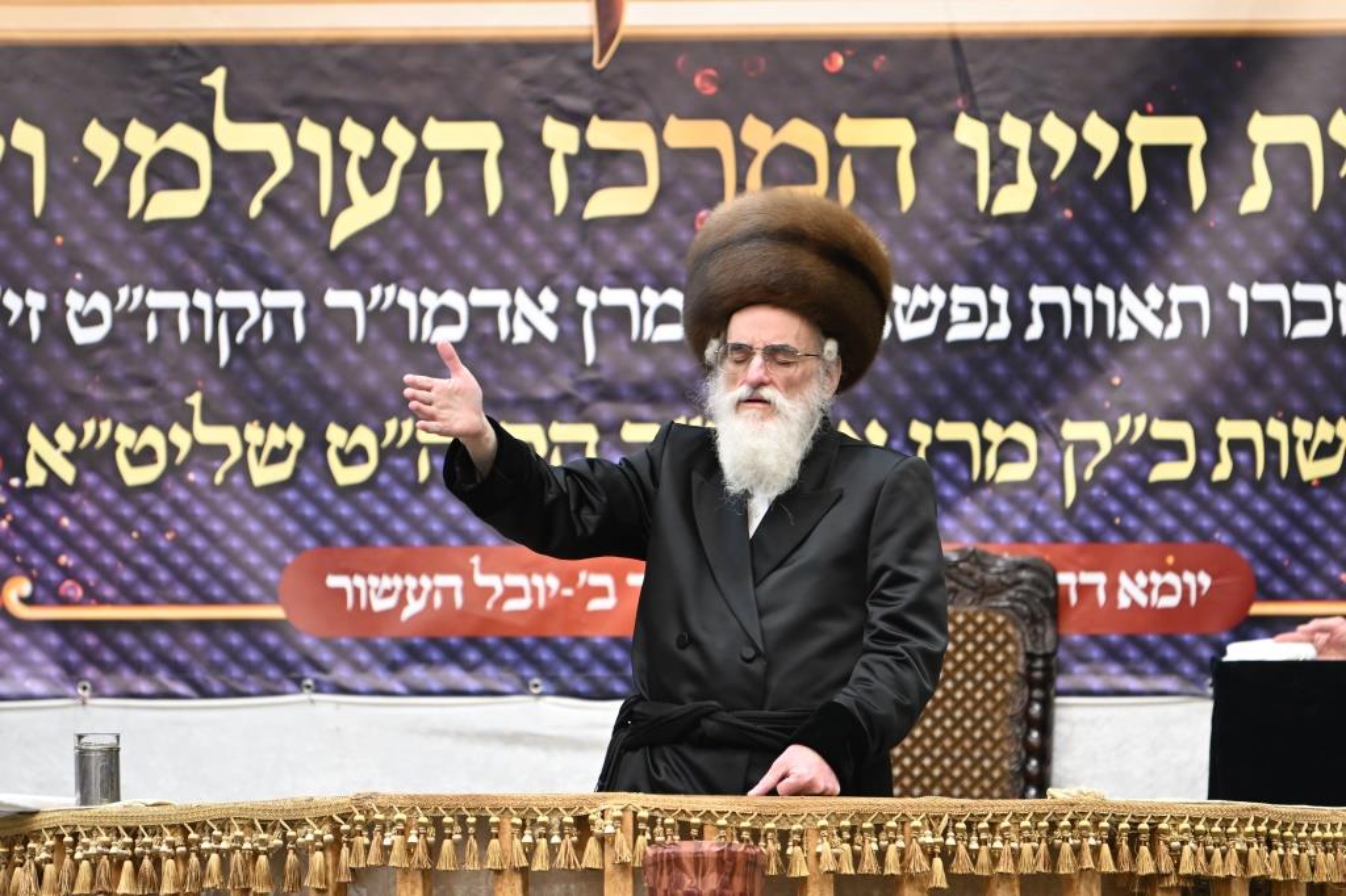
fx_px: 11212
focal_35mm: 300
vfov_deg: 4.6
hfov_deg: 6.9
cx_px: 673
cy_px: 448
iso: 800
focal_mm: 200
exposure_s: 1/125
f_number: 2.8
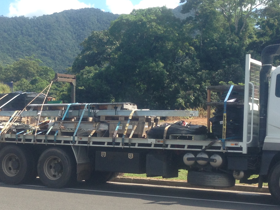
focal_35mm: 82
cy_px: 126
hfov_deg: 23.6
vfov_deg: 18.0
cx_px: 70
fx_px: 663
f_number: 2.4
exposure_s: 1/686
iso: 50
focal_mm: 4.12
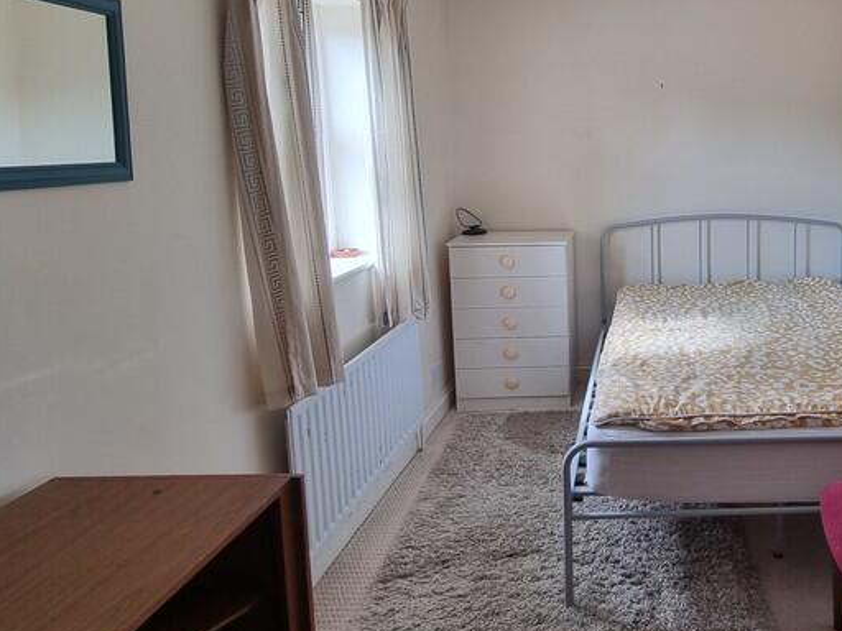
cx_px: 706
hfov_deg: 60.3
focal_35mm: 26
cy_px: 233
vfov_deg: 52.4
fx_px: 632
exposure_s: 1/50
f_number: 2.2
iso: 100
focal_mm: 2.2
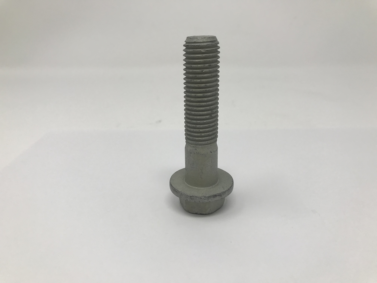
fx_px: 305
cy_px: 142
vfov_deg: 49.7
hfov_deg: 63.4
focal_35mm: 28
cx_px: 188
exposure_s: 1/420
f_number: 1.8
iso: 20
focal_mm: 3.99
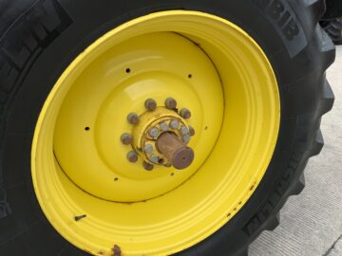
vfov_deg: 48.2
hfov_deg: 61.7
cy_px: 128
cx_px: 171
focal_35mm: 29
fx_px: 287
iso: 16
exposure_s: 1/709
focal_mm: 3
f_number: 1.8
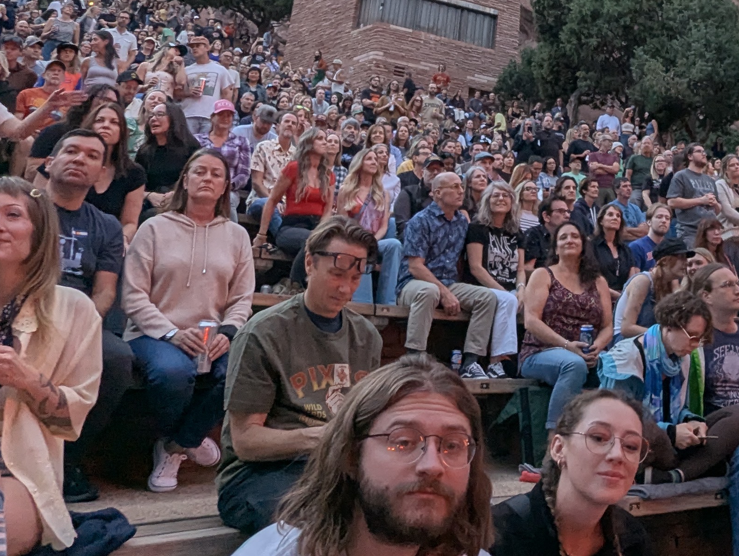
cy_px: 38
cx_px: 622
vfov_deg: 33.1
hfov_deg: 43.0
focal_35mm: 41
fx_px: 877
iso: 76
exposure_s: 1/68.6
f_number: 2.2
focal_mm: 2.35
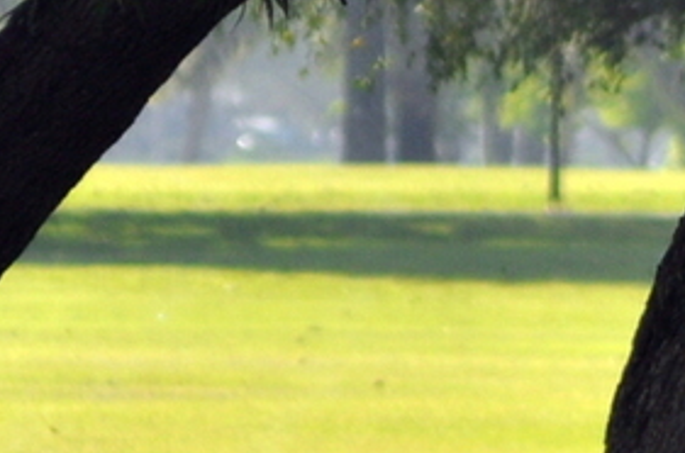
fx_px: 33489
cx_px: 1058
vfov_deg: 0.8
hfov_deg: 1.2
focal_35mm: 1764
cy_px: 641
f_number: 5
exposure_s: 1/1600
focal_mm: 220
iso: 400
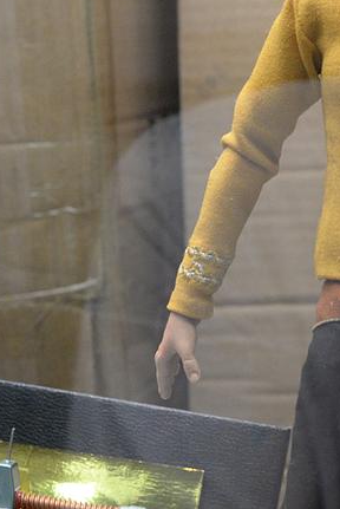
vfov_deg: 14.7
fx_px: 1966
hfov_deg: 9.7
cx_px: 440
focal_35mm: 139
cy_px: 197
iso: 3200
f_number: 7.1
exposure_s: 1/125
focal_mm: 50
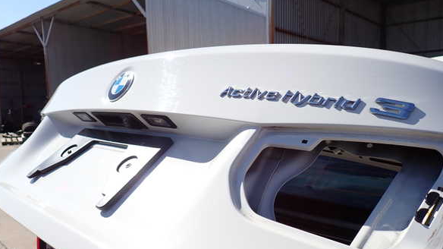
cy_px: 139
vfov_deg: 41.4
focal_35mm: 28
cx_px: 222
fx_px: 329
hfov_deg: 67.9
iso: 100
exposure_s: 1/200
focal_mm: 4.5
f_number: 8
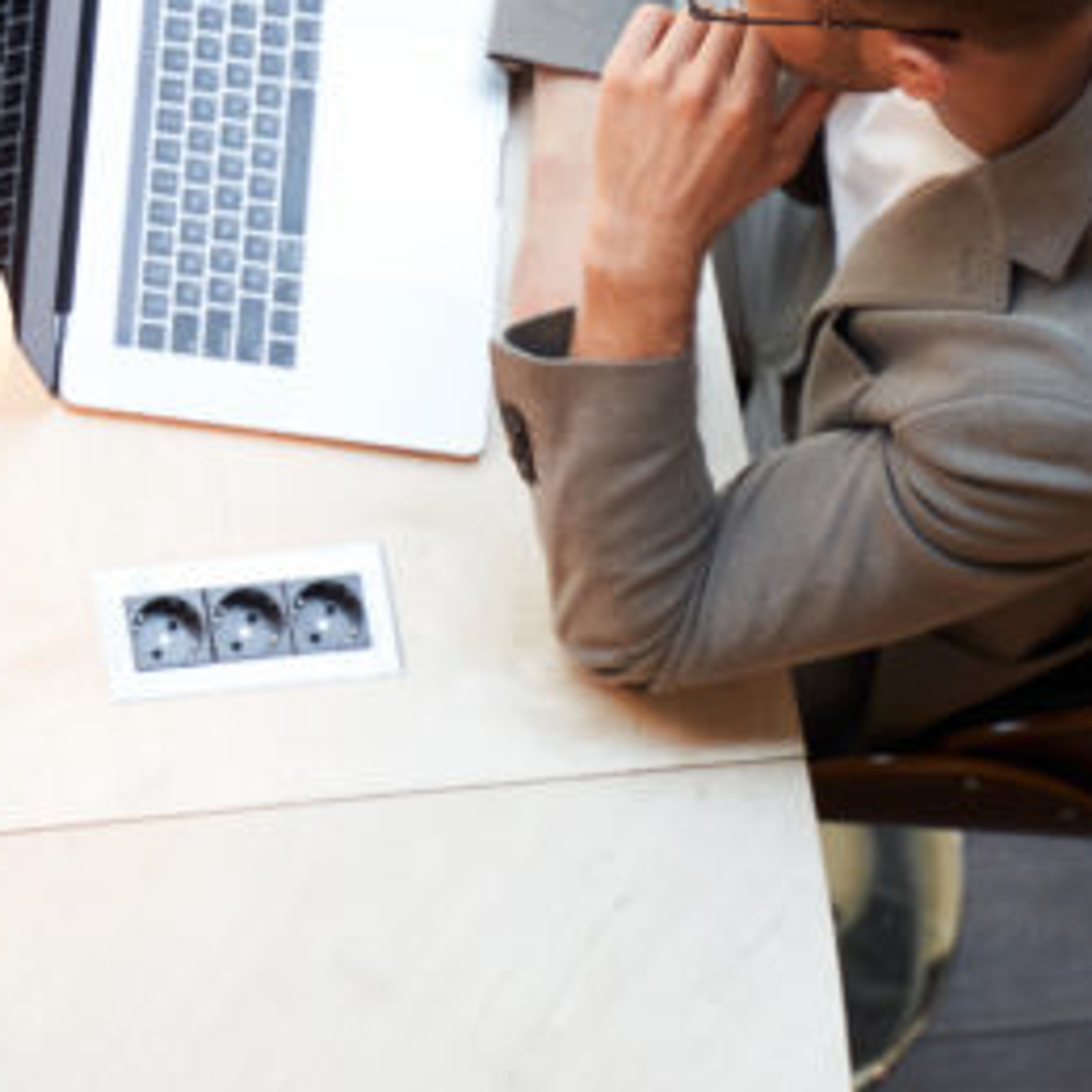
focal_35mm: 251
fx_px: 8958
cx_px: -260
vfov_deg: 7.0
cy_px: 220
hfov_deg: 6.9
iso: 640
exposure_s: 1/200
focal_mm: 75
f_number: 3.5
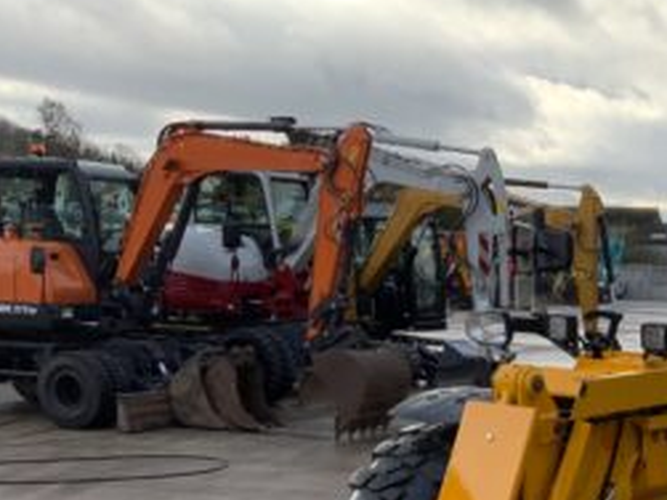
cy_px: 511
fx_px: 1425
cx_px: 739
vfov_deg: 19.3
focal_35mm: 74
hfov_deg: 24.5
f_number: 1.8
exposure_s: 1/465
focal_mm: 3
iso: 16
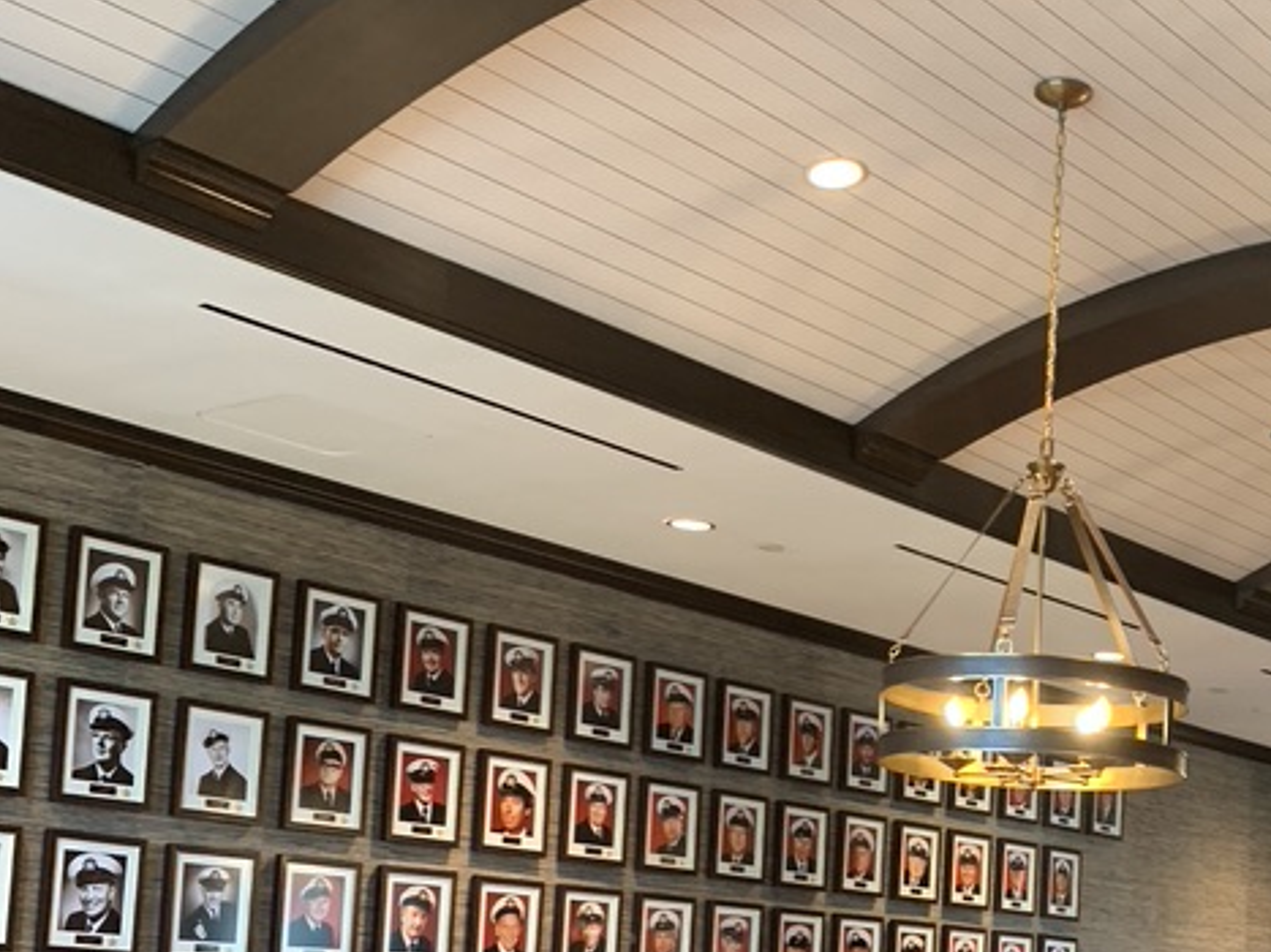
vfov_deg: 24.8
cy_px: 887
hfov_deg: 32.7
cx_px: 1042
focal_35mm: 57
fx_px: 2092
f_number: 1.8
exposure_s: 1/60
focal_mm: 4.25
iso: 200
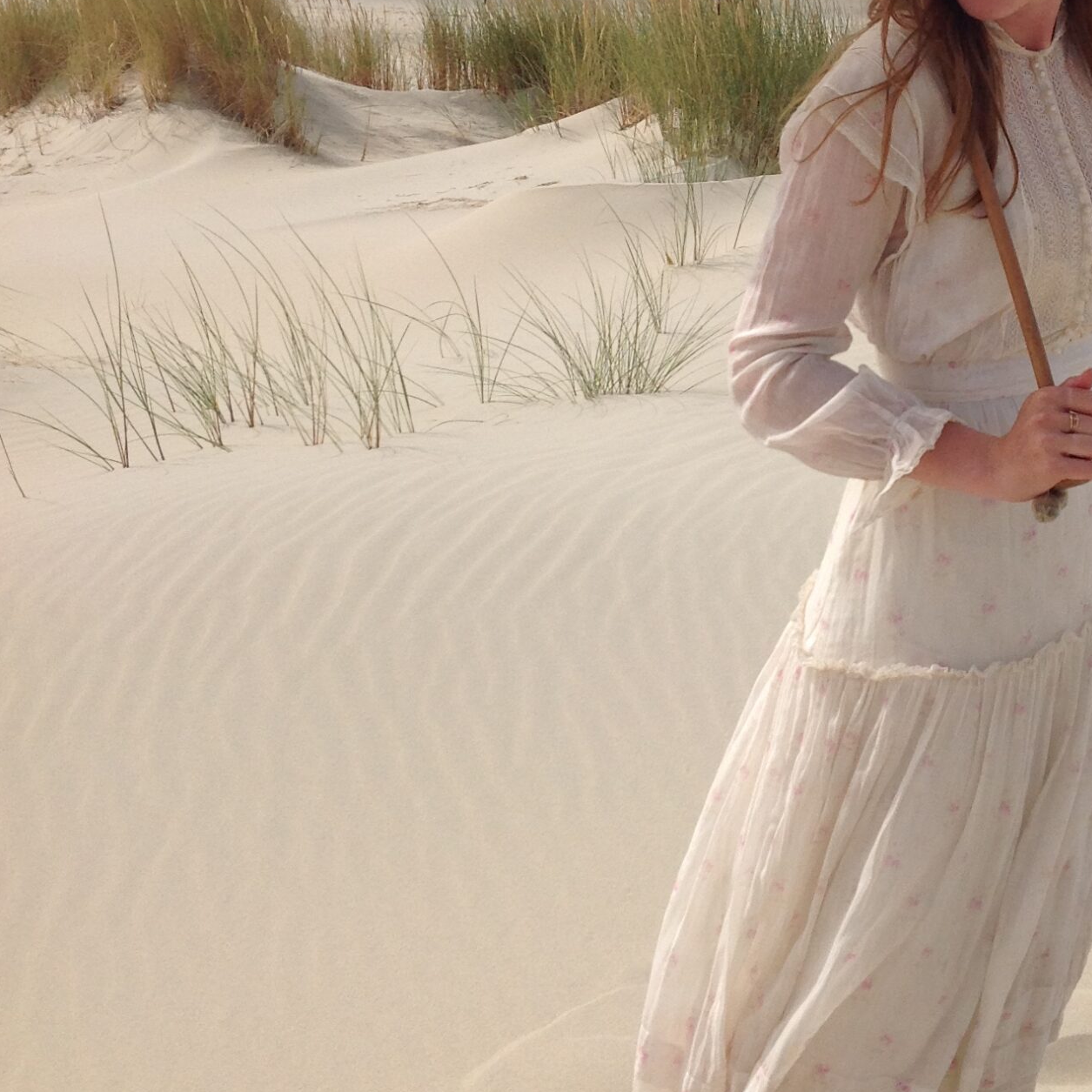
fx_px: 2248
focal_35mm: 63
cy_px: 392
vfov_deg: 27.2
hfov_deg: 26.9
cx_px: 828
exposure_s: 1/3788
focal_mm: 4.28
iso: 50
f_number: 2.4
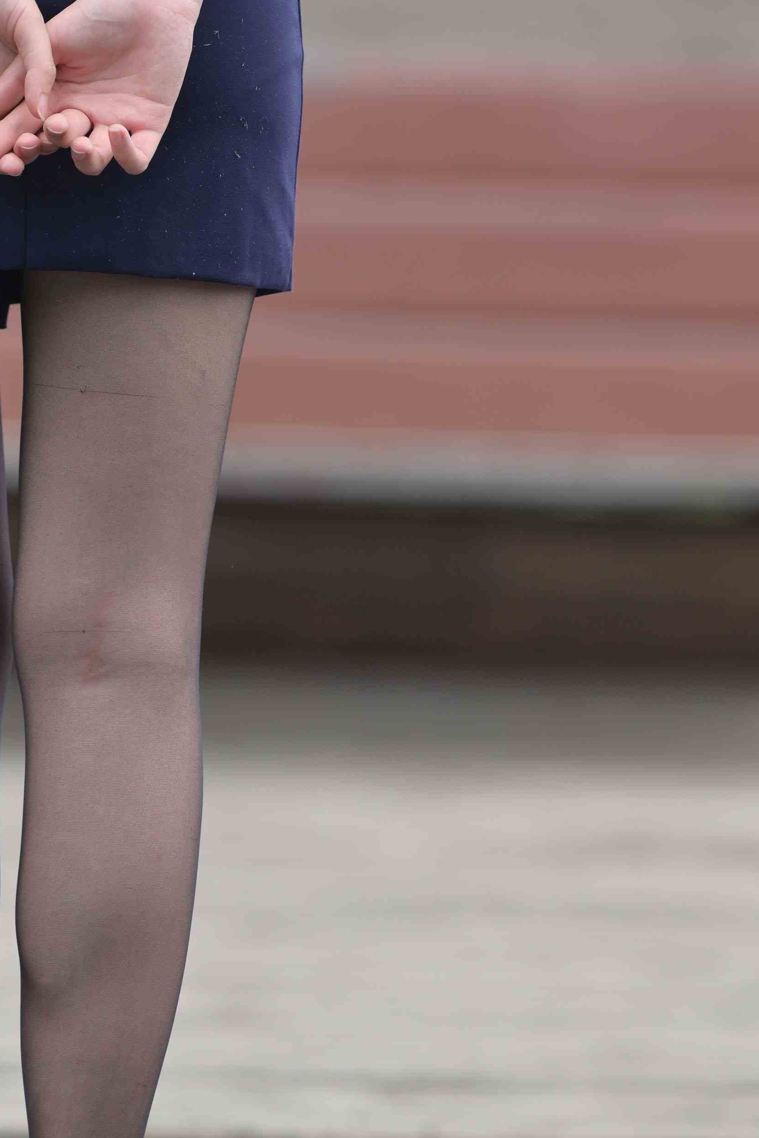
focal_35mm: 371
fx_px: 11734
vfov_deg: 5.6
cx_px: 107
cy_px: 581
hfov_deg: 3.7
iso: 200
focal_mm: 200
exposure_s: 1/400
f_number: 4
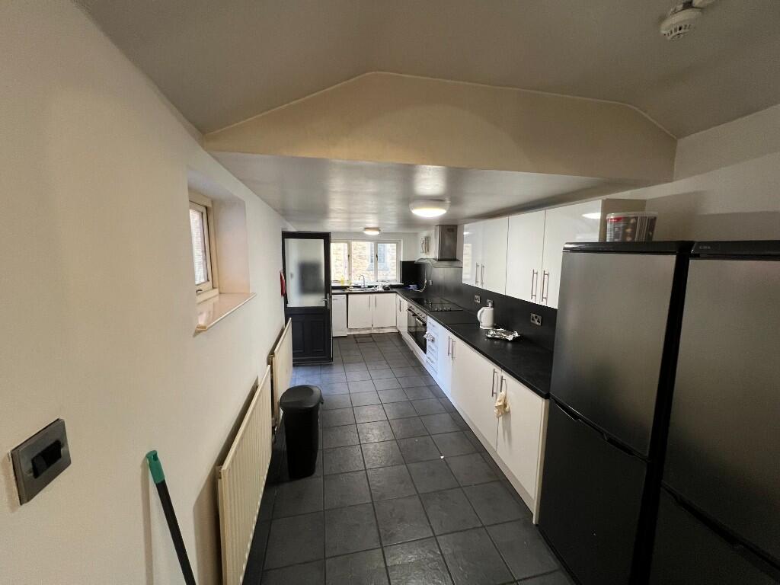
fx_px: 293
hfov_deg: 106.2
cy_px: 292
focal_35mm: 13
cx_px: 390
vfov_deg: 89.9
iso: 160
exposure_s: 1/50
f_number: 1.8
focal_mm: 1.57
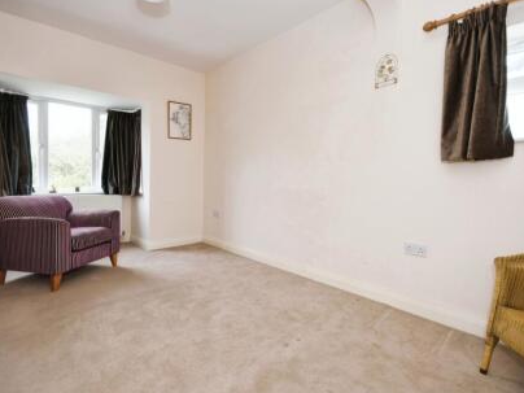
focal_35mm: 17
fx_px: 257
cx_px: 265
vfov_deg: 74.7
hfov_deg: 91.0
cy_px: 194
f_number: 8
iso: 400
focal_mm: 10
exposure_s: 1/60
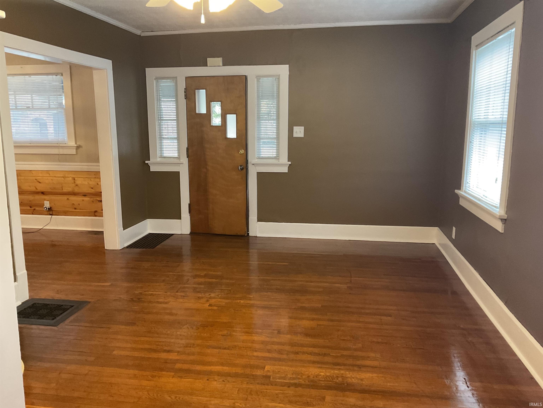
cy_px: 204
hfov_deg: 61.7
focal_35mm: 29
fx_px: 455
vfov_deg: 48.2
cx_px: 272
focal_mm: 3
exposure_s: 1/40
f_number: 1.8
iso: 250
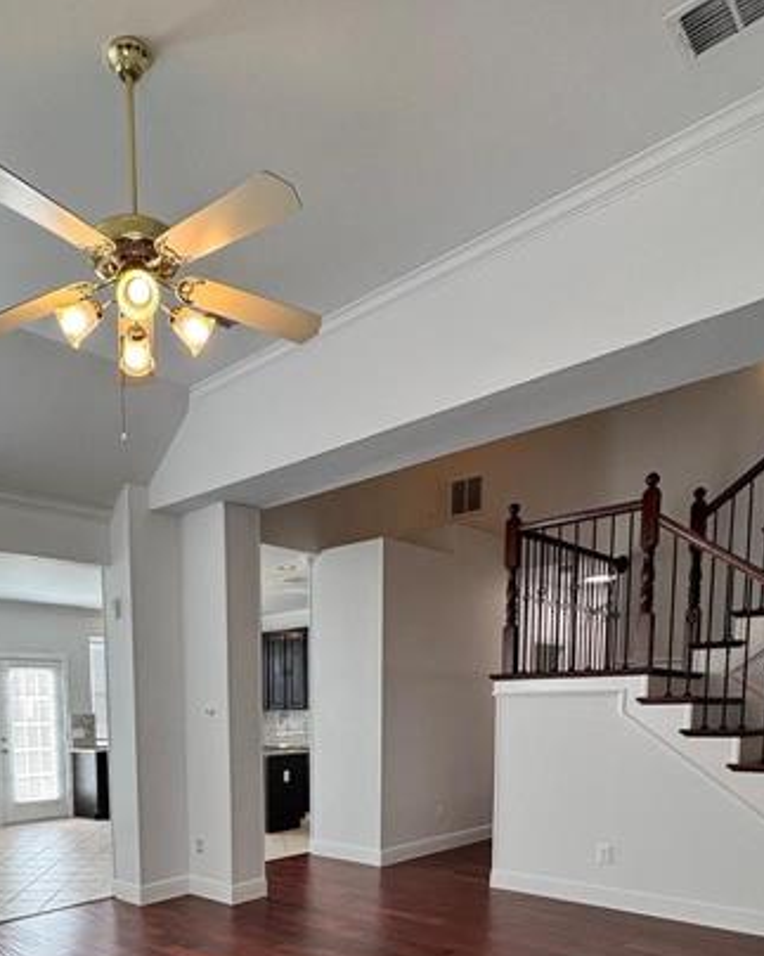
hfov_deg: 52.9
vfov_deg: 59.7
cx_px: 208
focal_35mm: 26
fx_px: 735
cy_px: 793
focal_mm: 2.22
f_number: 2.2
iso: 80
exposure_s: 1/120
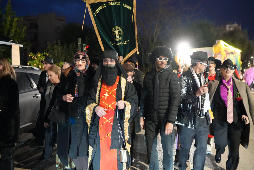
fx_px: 247
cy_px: 85
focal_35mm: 35
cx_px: 127
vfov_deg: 37.9
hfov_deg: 54.4
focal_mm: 35
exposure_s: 1/160
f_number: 2.2
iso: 16000
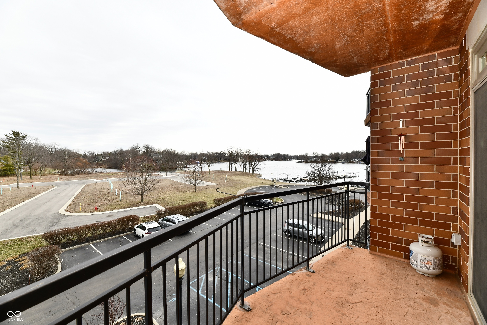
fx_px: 189
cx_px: 244
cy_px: 162
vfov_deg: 81.2
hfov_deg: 104.3
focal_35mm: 14
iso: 640
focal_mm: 14
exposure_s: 1/250
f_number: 10
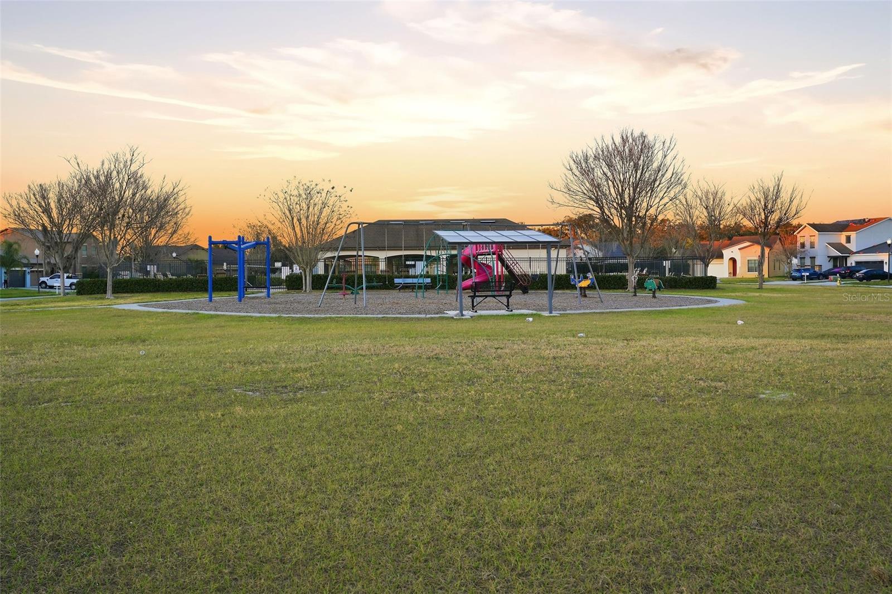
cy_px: 297
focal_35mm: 35
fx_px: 867
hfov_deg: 54.4
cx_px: 446
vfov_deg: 37.8
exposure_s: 1/40
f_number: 8
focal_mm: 35
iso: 100
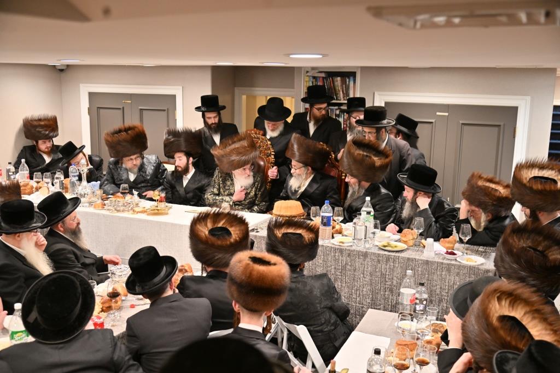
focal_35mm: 38
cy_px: 186
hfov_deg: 50.7
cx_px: 280
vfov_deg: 35.1
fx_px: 591
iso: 1000
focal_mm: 38
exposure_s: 1/200
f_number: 4.5
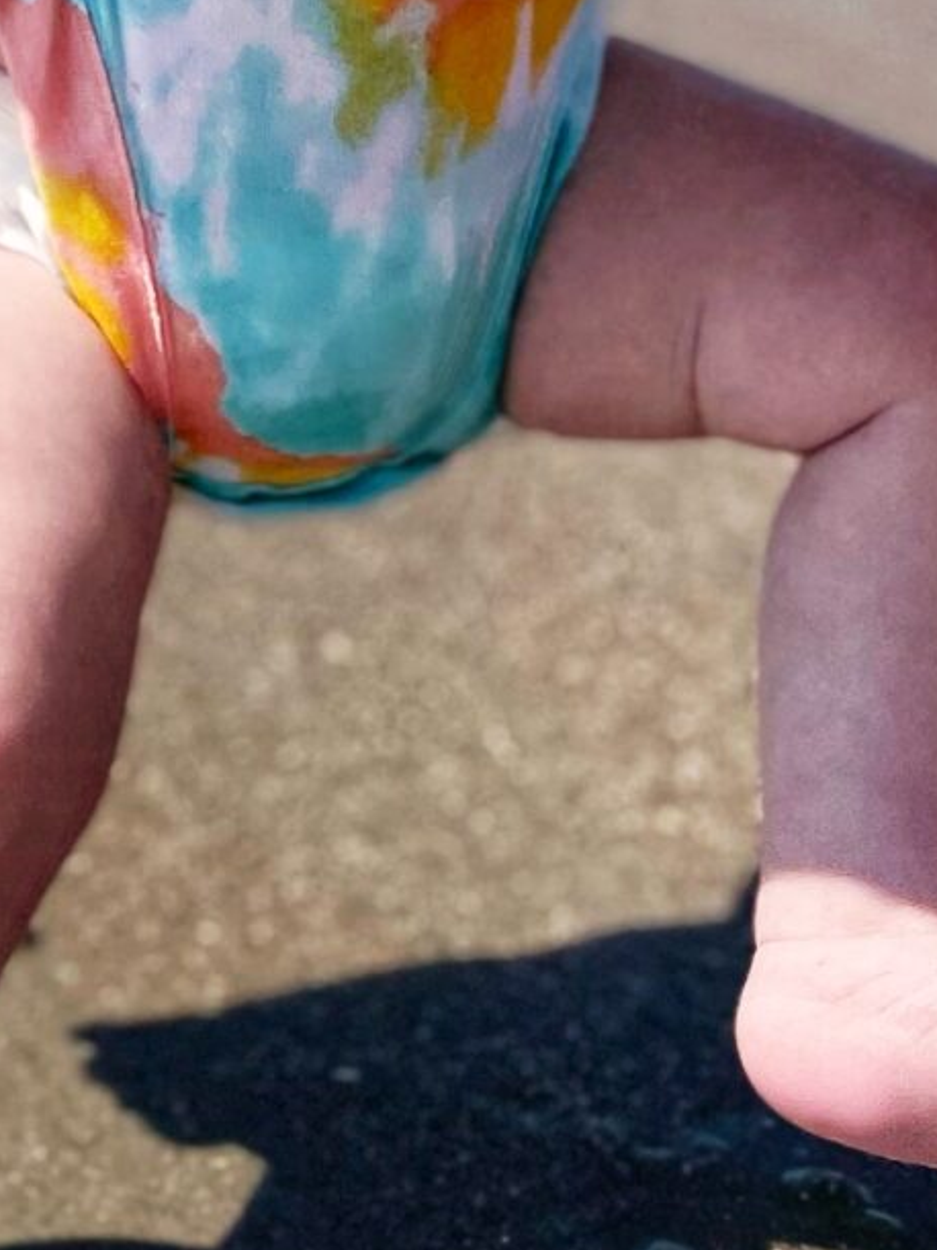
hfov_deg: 12.3
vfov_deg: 16.2
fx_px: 3935
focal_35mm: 109
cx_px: -806
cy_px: -728
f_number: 1.6
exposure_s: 1/7813
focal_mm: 4.2
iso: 50
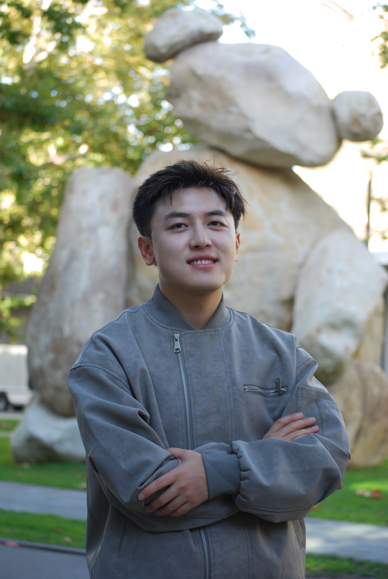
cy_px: 290
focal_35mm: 82
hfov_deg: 16.6
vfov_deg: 24.6
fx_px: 1330
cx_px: 194
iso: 200
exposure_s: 1/60
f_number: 4
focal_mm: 55
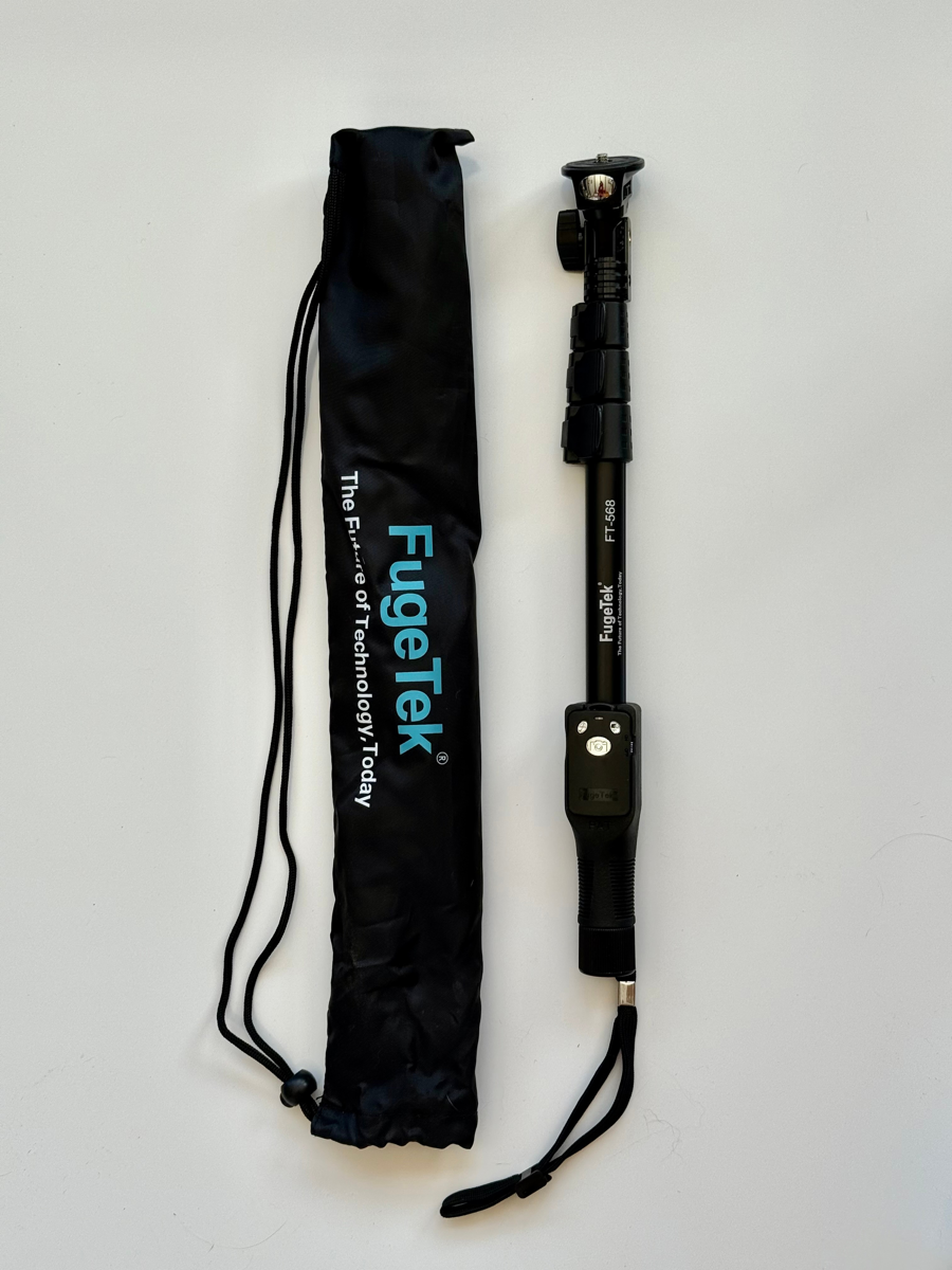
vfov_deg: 39.7
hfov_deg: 30.3
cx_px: 476
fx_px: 1760
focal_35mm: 48
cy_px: 635
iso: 64
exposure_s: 1/323
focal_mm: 6.76
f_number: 1.78
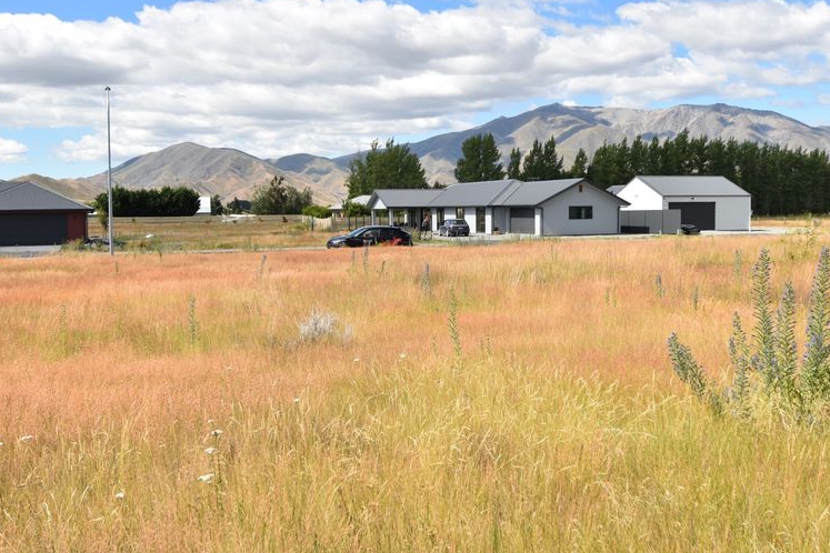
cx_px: 412
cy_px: 272
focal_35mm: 37
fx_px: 853
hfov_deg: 51.9
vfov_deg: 35.9
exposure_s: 1/400
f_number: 10
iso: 200
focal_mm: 24
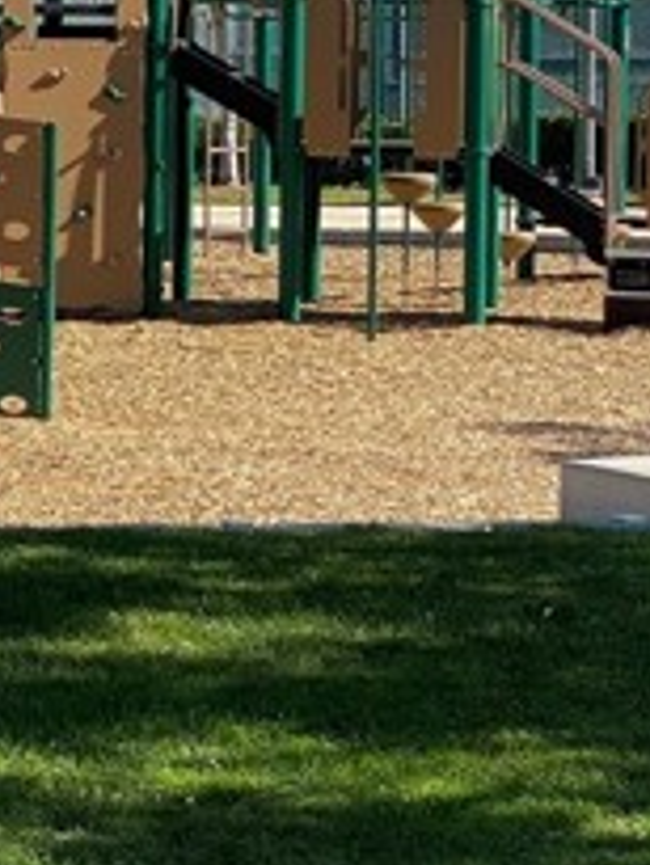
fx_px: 4052
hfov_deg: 9.0
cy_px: 127
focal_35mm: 162
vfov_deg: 12.1
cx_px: -317
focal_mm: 6
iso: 20
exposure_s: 1/1020
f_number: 2
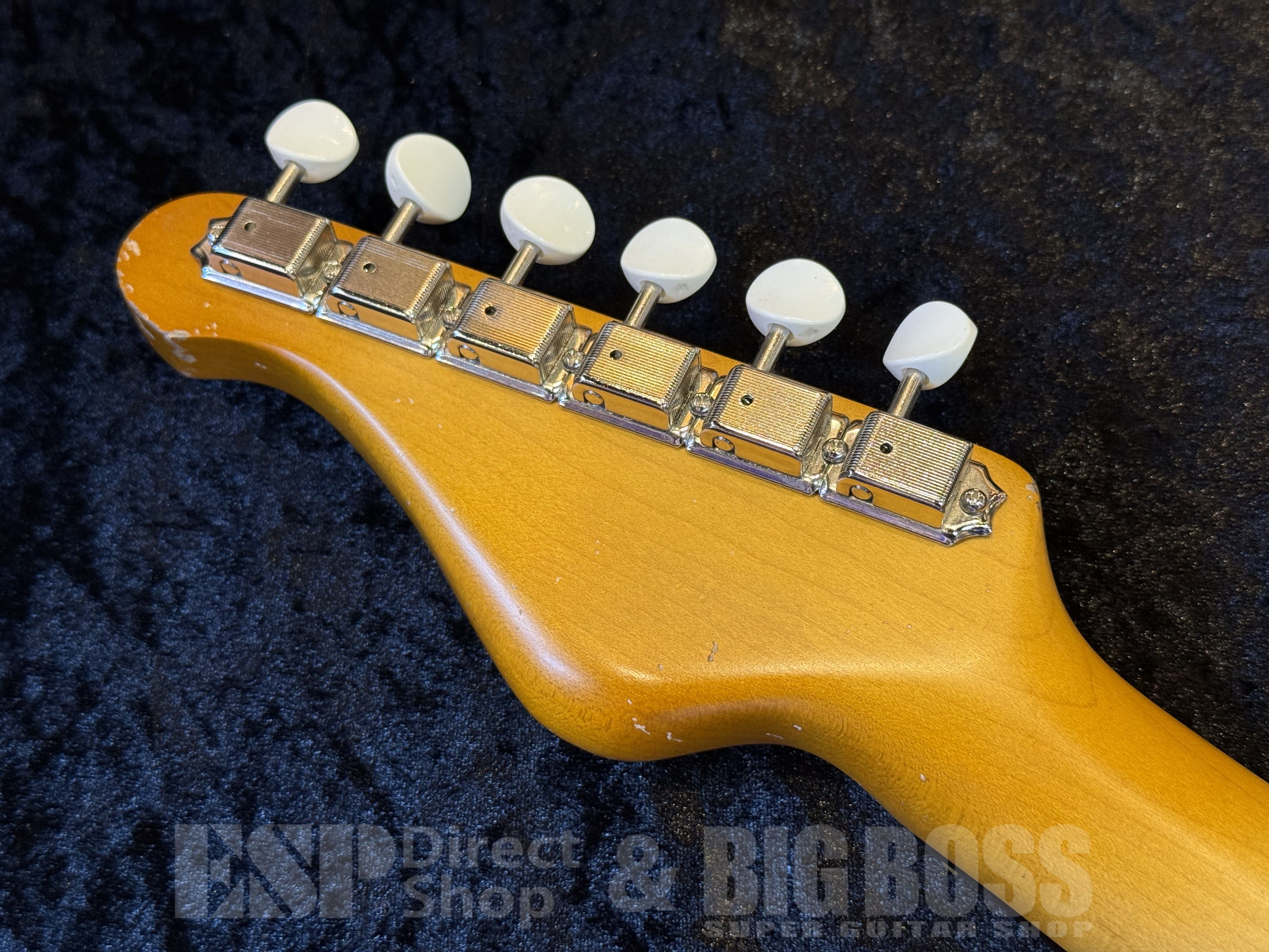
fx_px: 1760
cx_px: 634
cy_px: 476
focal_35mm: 48
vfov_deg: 30.3
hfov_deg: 39.7
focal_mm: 6.76
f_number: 1.78
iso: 125
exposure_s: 1/60
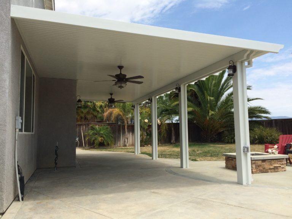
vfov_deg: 48.2
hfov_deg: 61.7
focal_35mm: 29
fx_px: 245
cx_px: 146
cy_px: 110
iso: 32
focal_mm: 4.15
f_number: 2.2
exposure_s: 1/2053
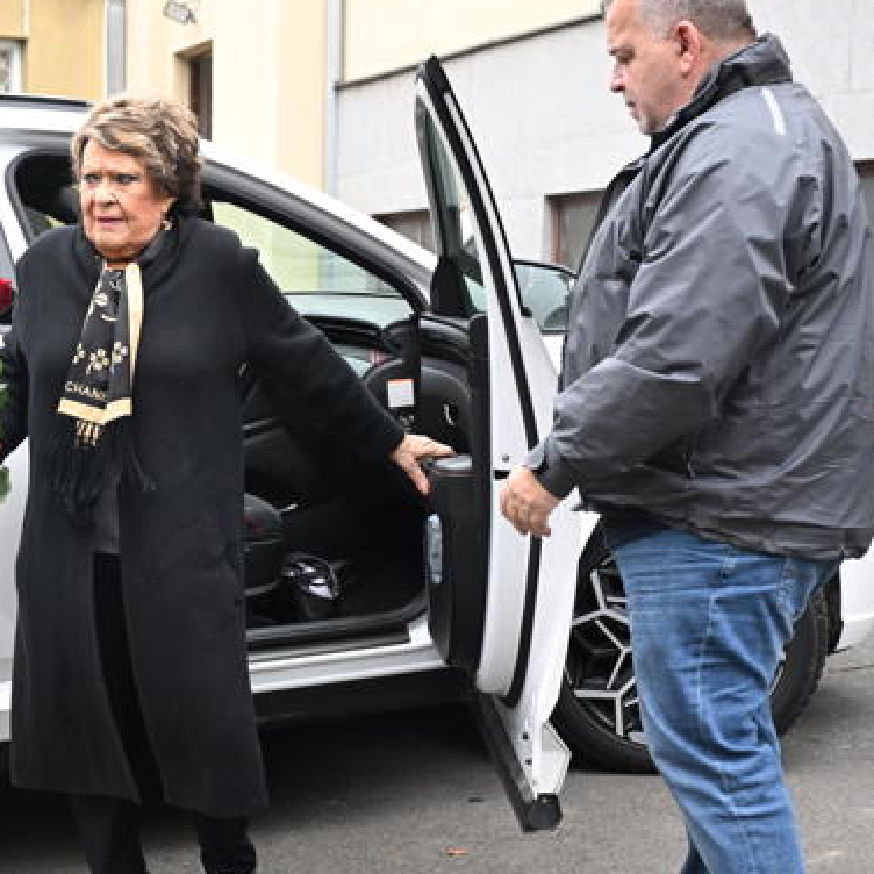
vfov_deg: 26.9
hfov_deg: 26.5
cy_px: 504
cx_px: 200
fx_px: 1828
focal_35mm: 64
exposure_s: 1/400
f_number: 4.5
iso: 1600
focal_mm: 41
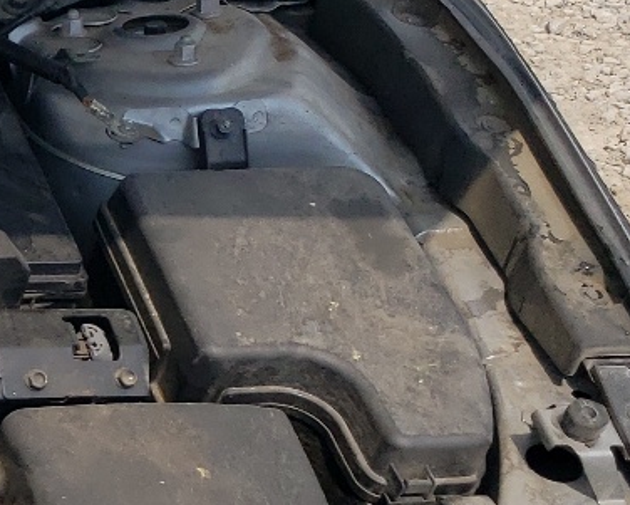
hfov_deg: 14.9
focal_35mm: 108
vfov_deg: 14.0
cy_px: 522
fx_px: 2014
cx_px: -586
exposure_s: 1/3333
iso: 50
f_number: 1.5
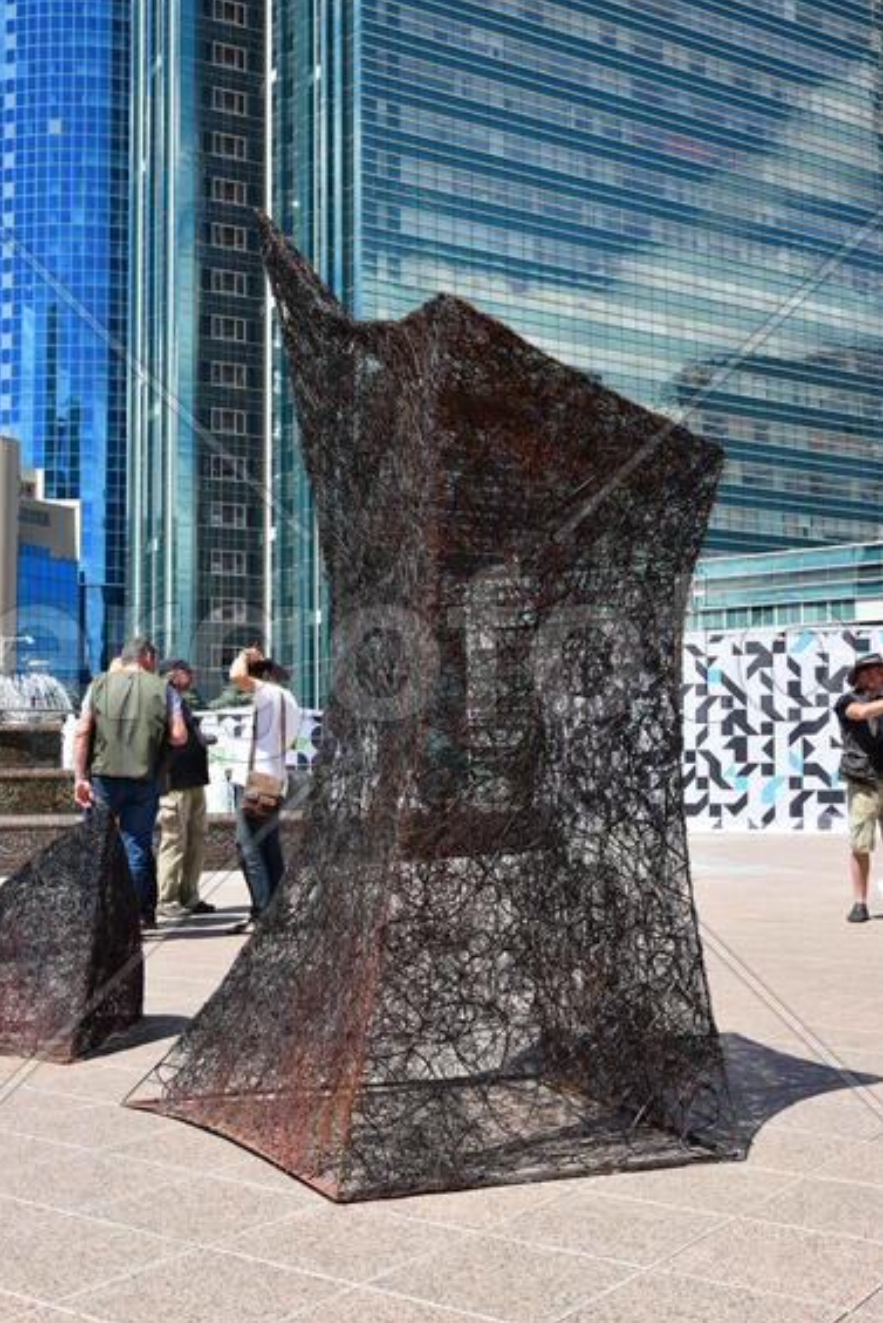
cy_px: 663
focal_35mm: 39
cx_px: 432
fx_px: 1416
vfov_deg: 50.1
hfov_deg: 34.6
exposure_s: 1/125
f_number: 9
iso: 100
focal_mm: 25
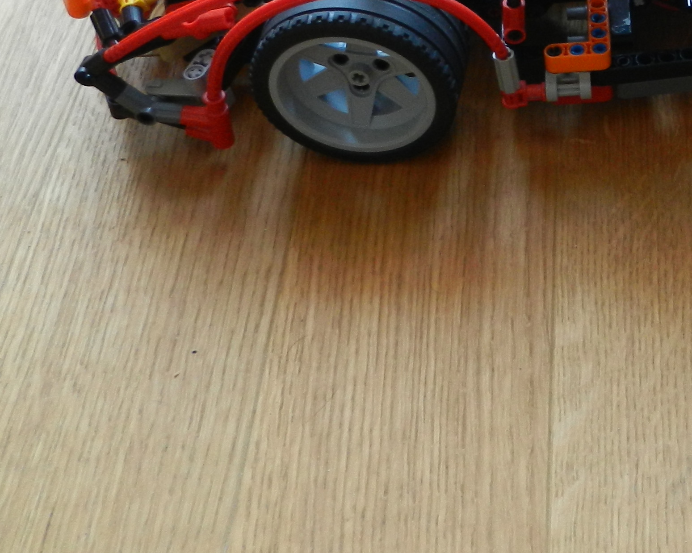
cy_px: 36
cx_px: 772
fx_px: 1290
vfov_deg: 23.5
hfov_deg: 27.3
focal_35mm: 63
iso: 280
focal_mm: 4.5
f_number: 3.5
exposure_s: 1/30
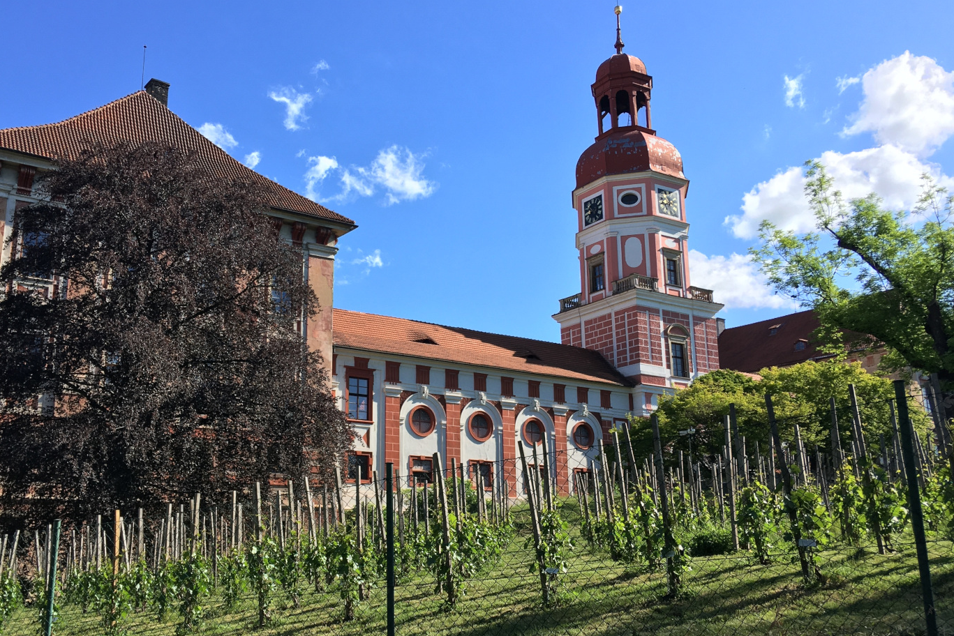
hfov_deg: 52.9
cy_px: 333
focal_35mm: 36
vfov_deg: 36.9
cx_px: 410
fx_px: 954
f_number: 2.2
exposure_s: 1/927
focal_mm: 4.15
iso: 25
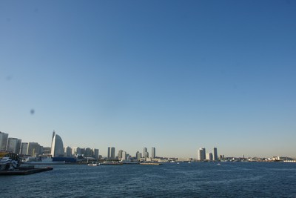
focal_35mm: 27
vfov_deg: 48.0
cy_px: 99
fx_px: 222
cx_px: 148
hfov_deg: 67.4
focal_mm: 18
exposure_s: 1/320
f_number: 10
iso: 200
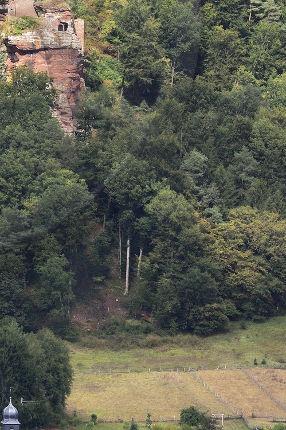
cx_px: -66
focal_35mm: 641
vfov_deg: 3.2
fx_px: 7649
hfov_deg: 2.1
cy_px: 15
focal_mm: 200
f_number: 10
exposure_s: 1/320
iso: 400
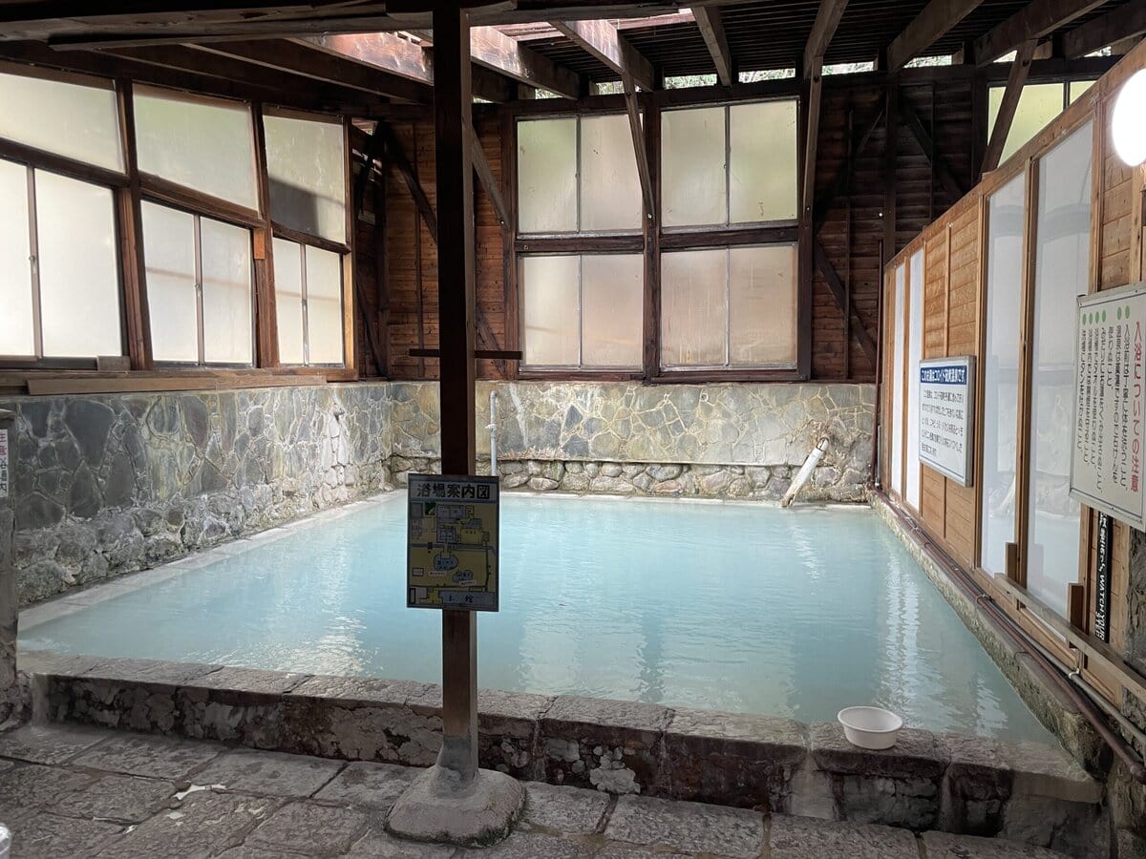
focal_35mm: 26
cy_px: 430
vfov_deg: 53.1
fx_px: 861
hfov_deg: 67.3
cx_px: 573
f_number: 1.6
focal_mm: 4.2
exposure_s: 1/60
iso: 80
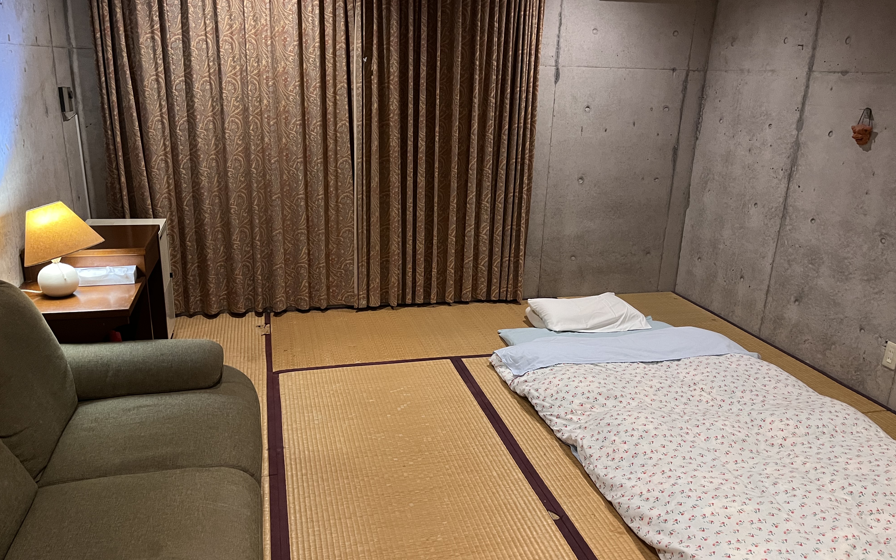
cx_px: 443
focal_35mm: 28
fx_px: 684
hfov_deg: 66.5
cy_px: 297
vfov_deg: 44.5
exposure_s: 1/40
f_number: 1.6
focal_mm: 5.1
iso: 640
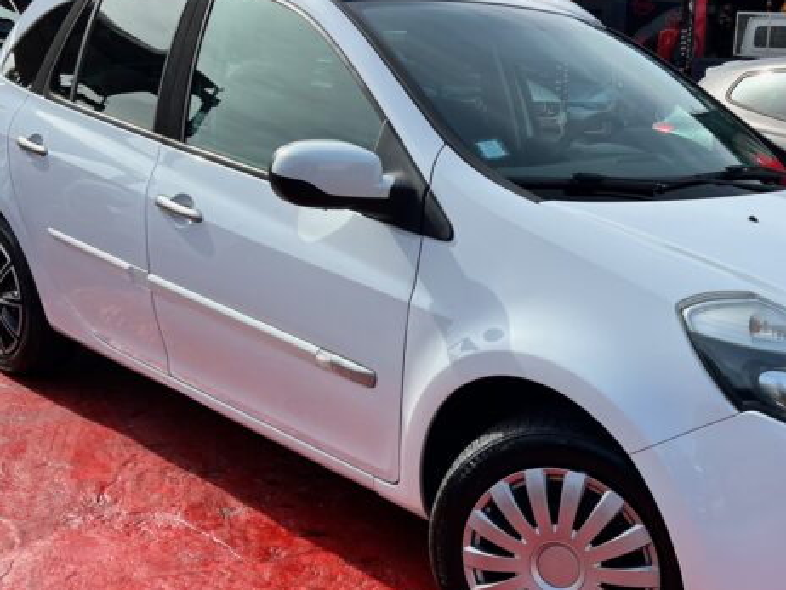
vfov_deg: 32.2
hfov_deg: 41.3
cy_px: 323
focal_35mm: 45
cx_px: 543
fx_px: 1022
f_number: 1.5
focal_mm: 5.7
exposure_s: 1/3257
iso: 50
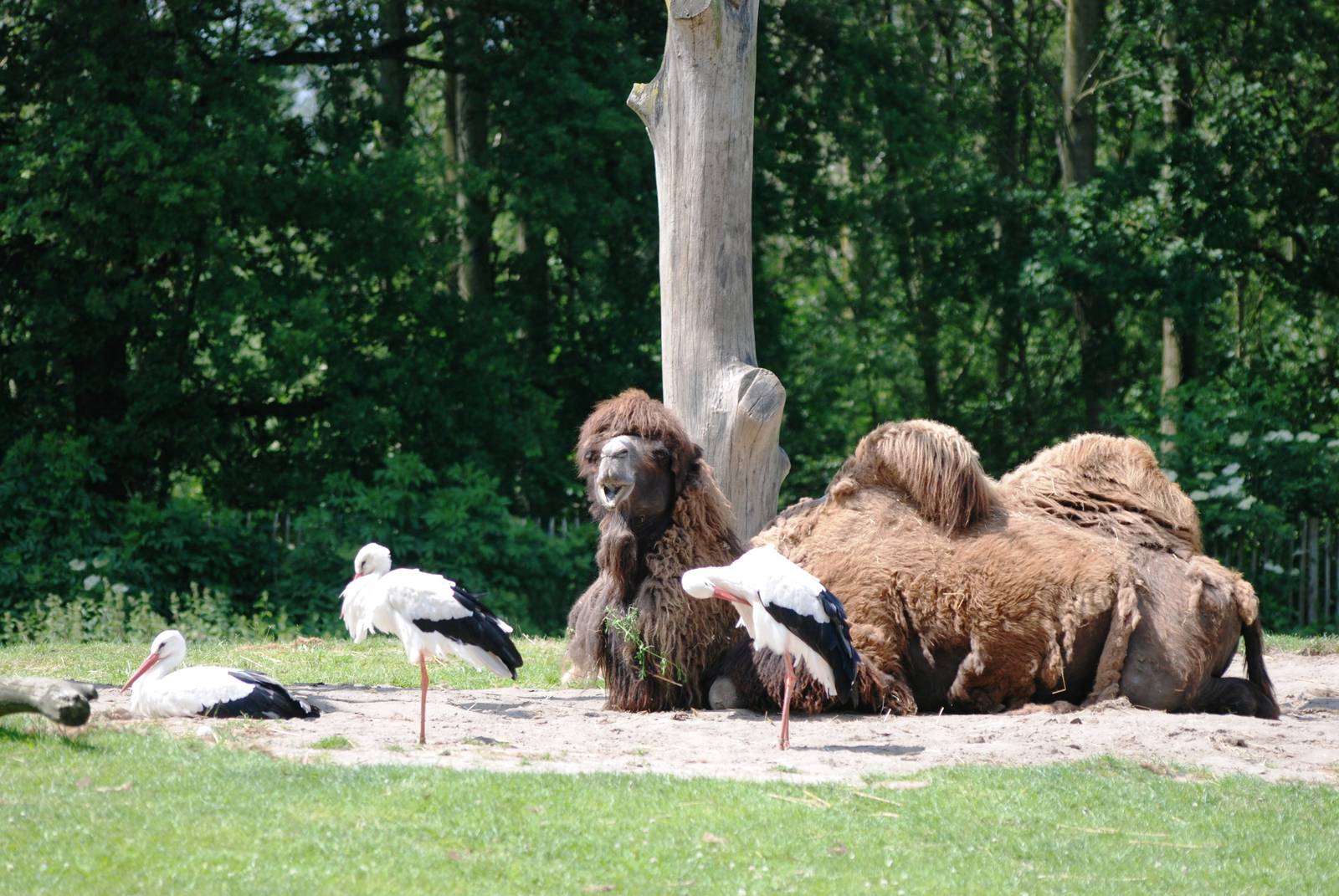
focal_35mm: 225
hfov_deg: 9.1
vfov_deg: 6.1
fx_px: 8379
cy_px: 448
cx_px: 670
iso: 200
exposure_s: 1/500
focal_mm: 150
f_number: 4.5
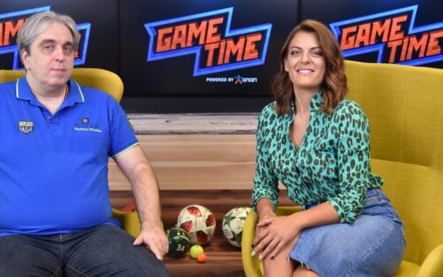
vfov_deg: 20.3
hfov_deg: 31.9
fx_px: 773
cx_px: 194
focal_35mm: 64
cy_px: 134
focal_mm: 52
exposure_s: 1/400
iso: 1600
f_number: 4
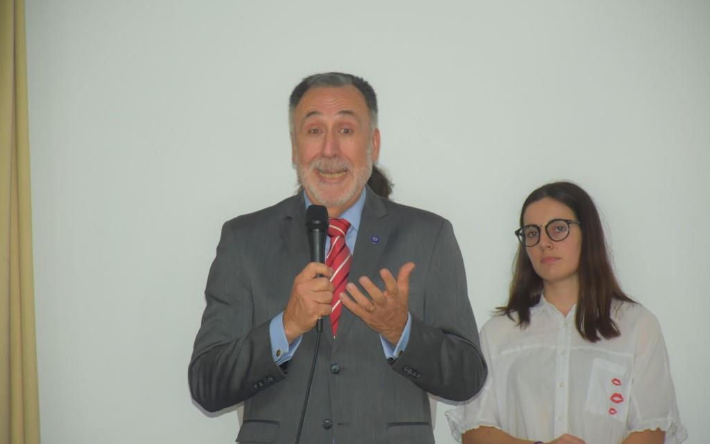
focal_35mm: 215
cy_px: 225
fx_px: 4159
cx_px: 355
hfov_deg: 9.8
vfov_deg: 6.1
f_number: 5.6
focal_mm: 140
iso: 800
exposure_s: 1/60
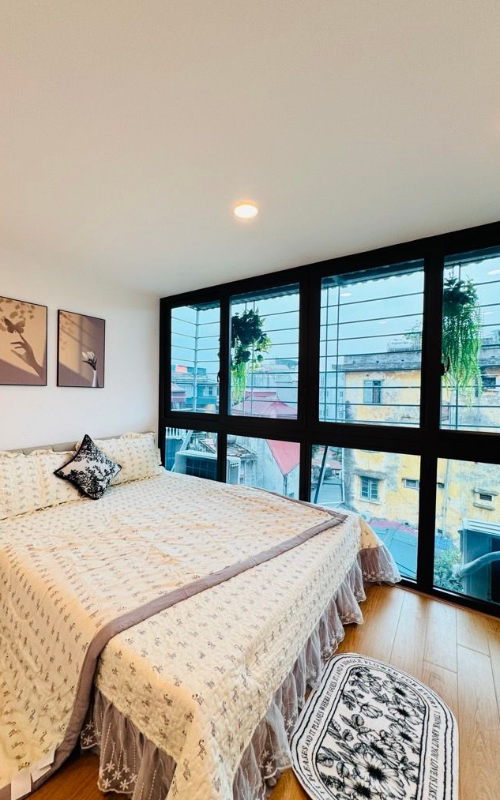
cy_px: 397
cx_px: 237
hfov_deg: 74.7
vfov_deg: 101.5
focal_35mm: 15
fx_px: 327
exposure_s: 1/99
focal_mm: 2.22
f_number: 2.2
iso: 100
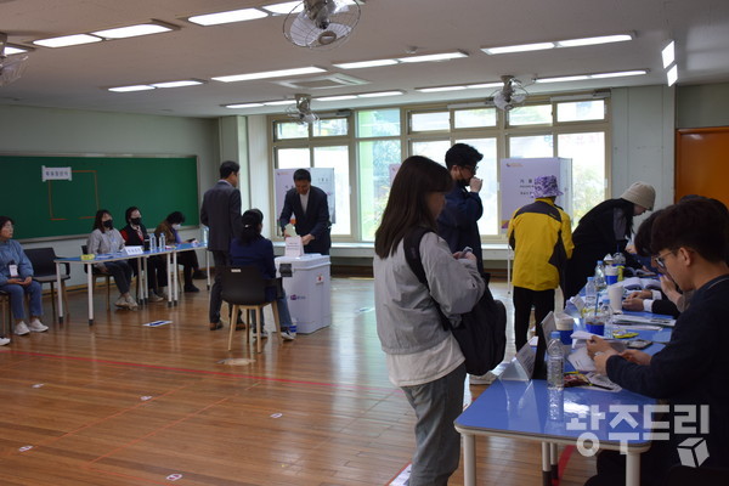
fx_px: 729
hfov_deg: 53.1
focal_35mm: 36
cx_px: 364
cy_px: 243
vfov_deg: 36.9
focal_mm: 24
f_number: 5
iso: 400
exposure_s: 1/100
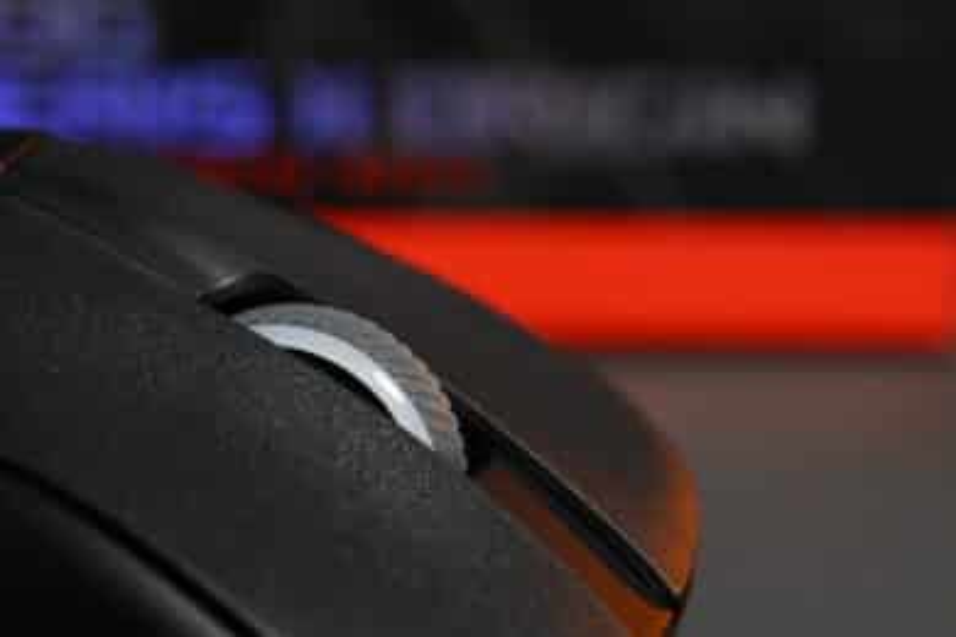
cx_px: 478
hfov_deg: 19.5
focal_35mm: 105
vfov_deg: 13.0
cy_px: 318
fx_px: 2788
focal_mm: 105
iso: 4500
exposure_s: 1/125
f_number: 13
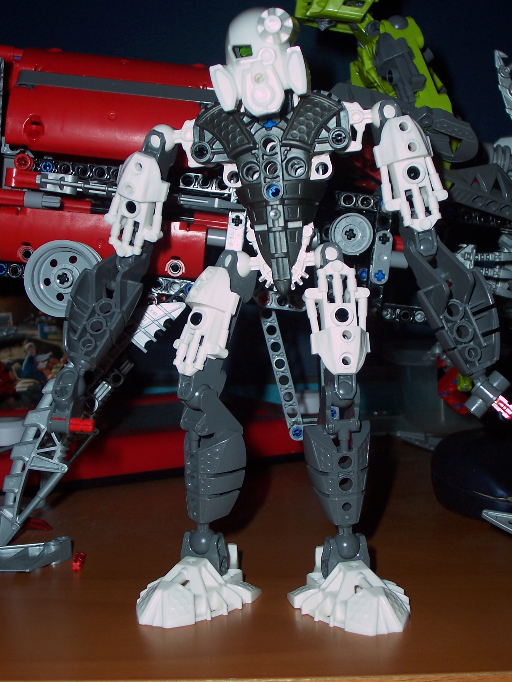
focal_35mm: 53
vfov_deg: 36.2
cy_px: 341
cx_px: 256
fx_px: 1045
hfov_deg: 27.5
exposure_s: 1/60
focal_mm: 8.6
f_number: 3.4
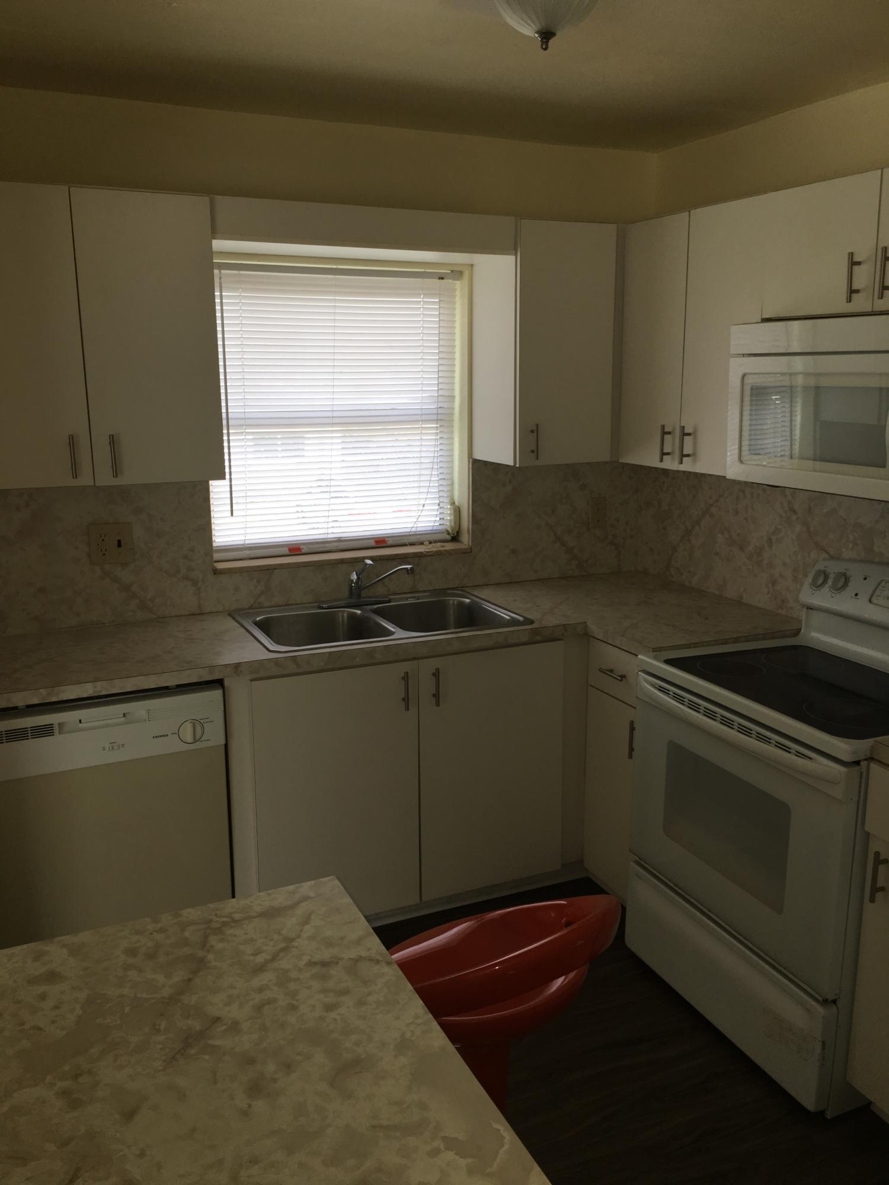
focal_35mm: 29
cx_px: 444
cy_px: 592
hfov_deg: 48.2
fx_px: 993
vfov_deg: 61.7
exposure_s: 1/46
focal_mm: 4.15
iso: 25
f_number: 2.2
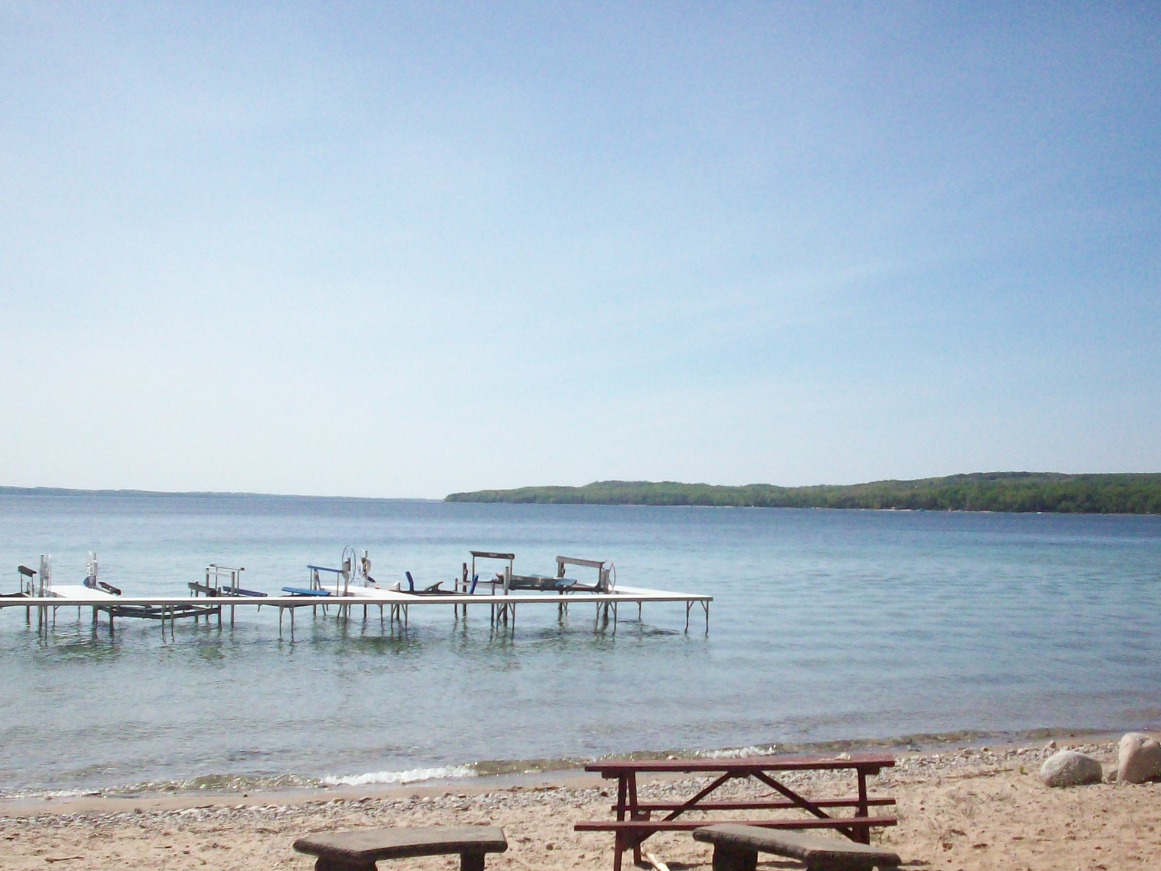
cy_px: 526
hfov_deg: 38.9
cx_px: 591
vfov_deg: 29.6
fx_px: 1644
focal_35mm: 49
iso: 200
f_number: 5.6
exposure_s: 1/1401
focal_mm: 6.2
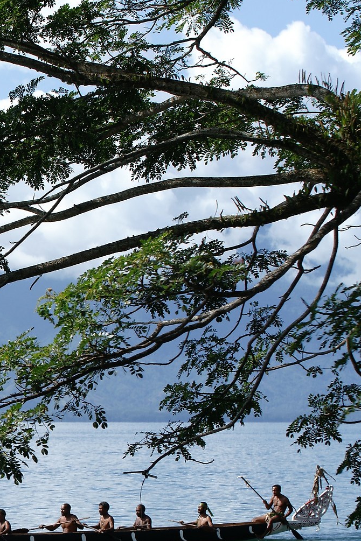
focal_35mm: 191
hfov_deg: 7.1
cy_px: 398
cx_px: -188
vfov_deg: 10.7
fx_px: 2873
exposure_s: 1/500
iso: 100
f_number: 7.1
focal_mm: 80
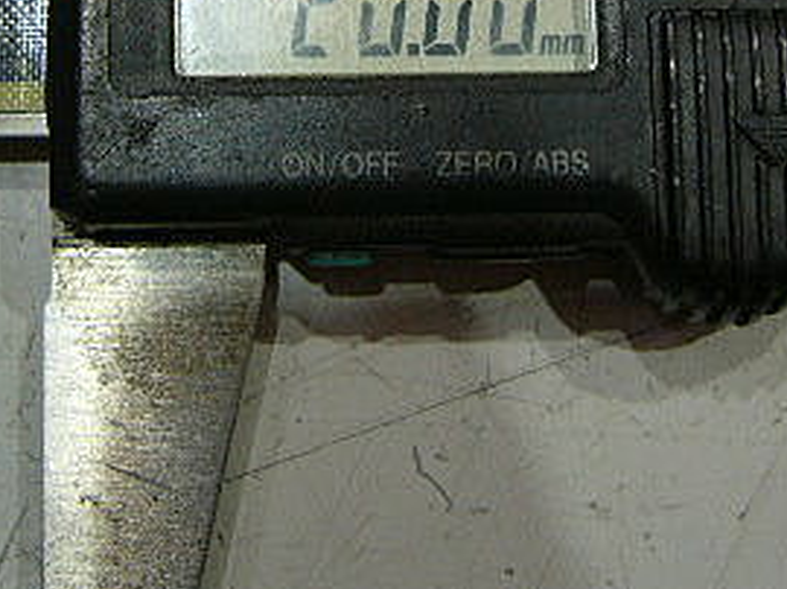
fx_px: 1885
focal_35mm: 83
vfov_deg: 17.1
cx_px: 309
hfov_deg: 23.5
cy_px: -67
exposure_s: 1/15
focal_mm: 5.8
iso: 100
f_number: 2.8
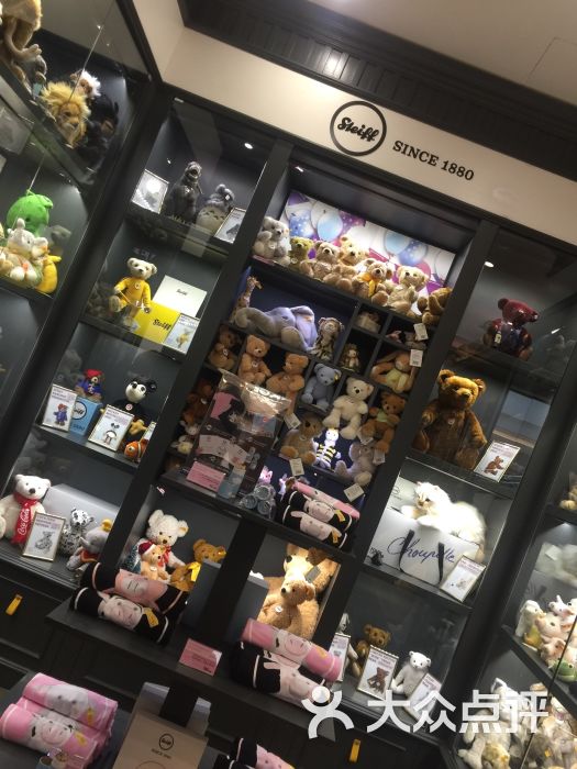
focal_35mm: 29
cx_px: 288
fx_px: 645
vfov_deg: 61.7
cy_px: 384
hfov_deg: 48.2
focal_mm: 4.15
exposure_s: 1/17
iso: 40
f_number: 2.2
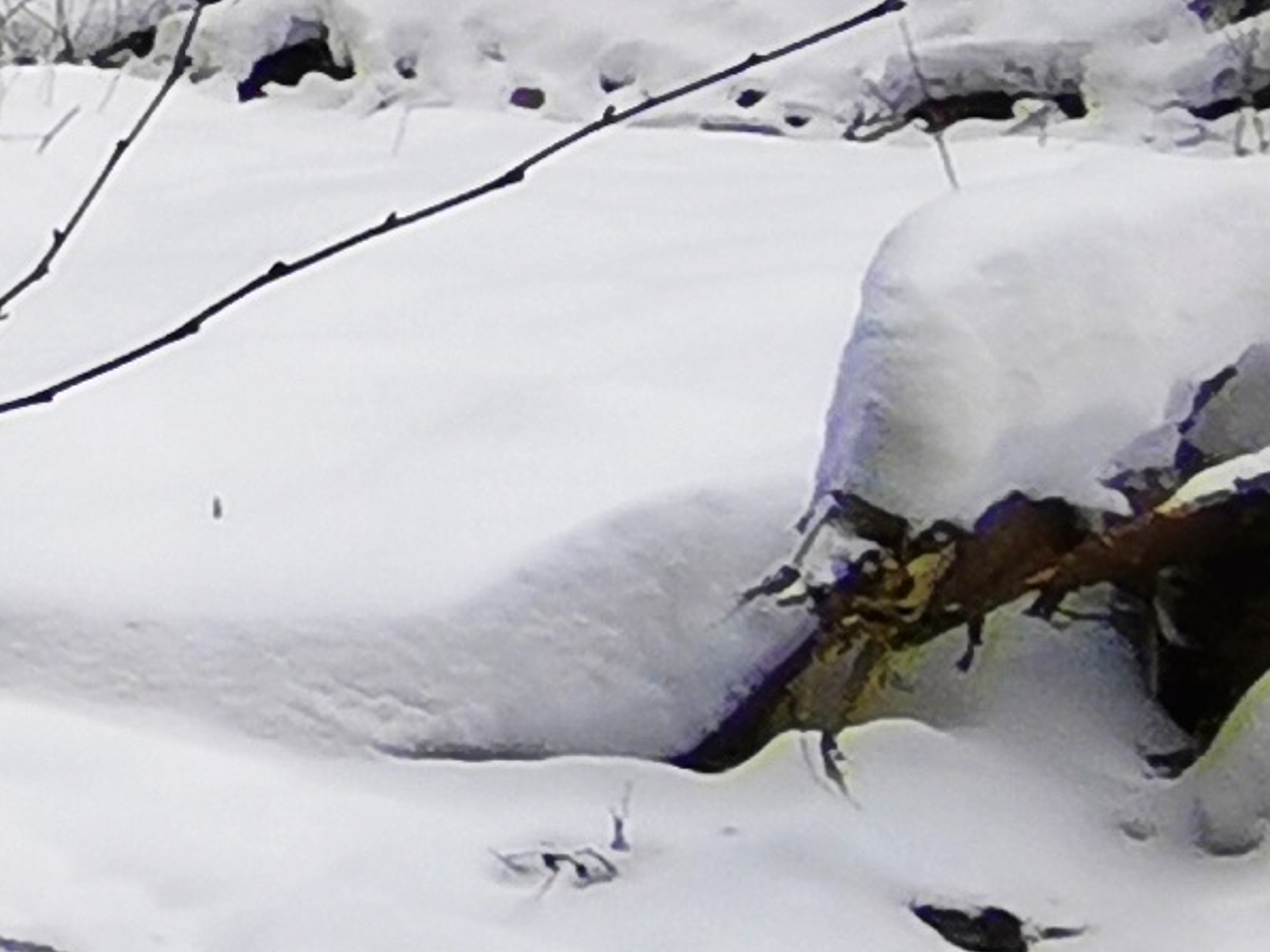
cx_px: -3556
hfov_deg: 8.0
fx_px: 6237
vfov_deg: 8.3
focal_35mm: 170
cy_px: -1020
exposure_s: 1/288
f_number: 2.2
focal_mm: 2.26
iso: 50
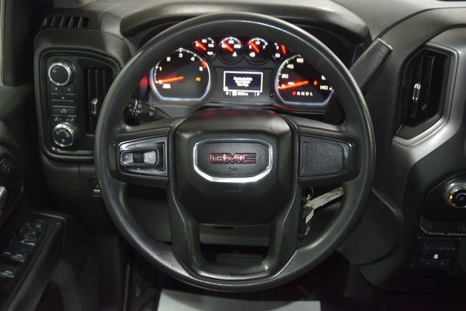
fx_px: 563
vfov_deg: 30.9
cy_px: 156
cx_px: 233
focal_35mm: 44
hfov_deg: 45.0
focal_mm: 29
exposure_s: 1/25
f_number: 3.8
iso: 1400
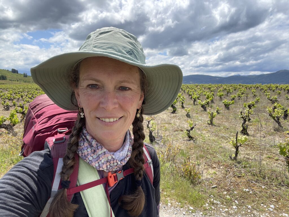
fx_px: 192
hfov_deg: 73.9
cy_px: 108
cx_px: 144
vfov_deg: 58.9
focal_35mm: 23
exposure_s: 1/454
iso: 25
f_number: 2.2
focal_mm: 2.71
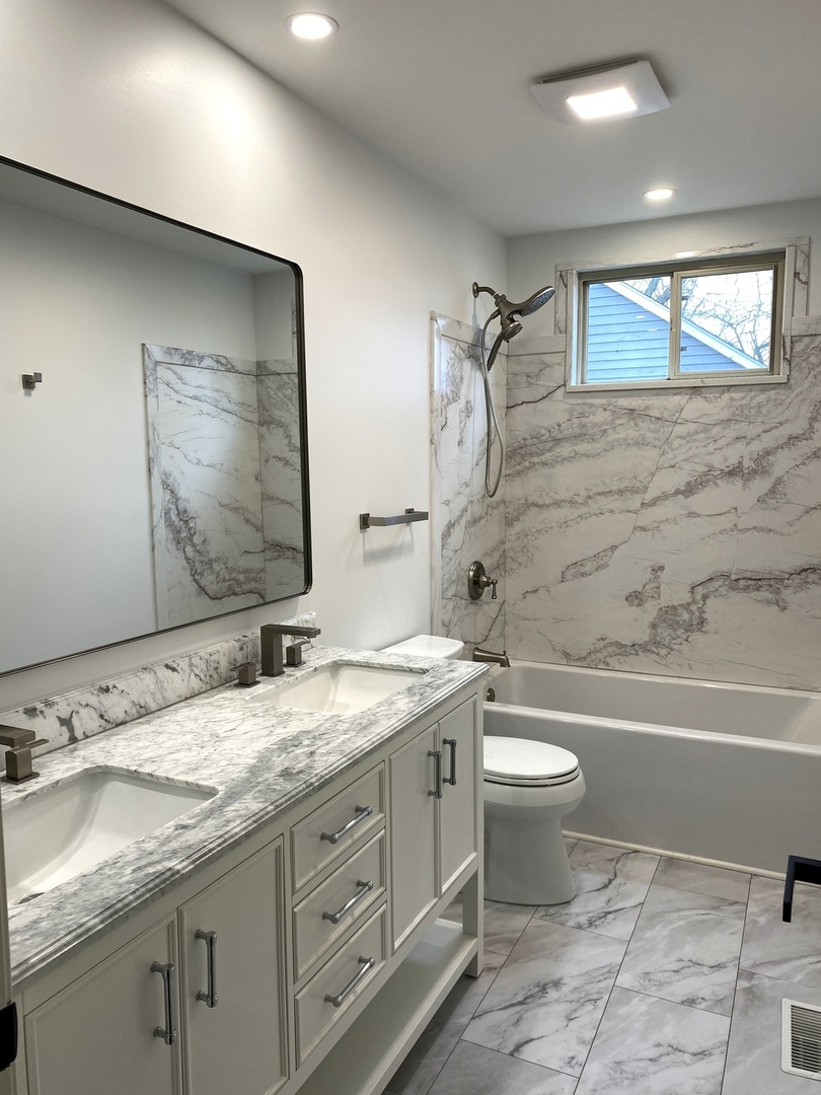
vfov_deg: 67.3
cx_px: 410
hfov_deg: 53.1
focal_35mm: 26
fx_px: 822
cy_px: 548
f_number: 1.8
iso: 50
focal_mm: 4.25
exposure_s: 1/120
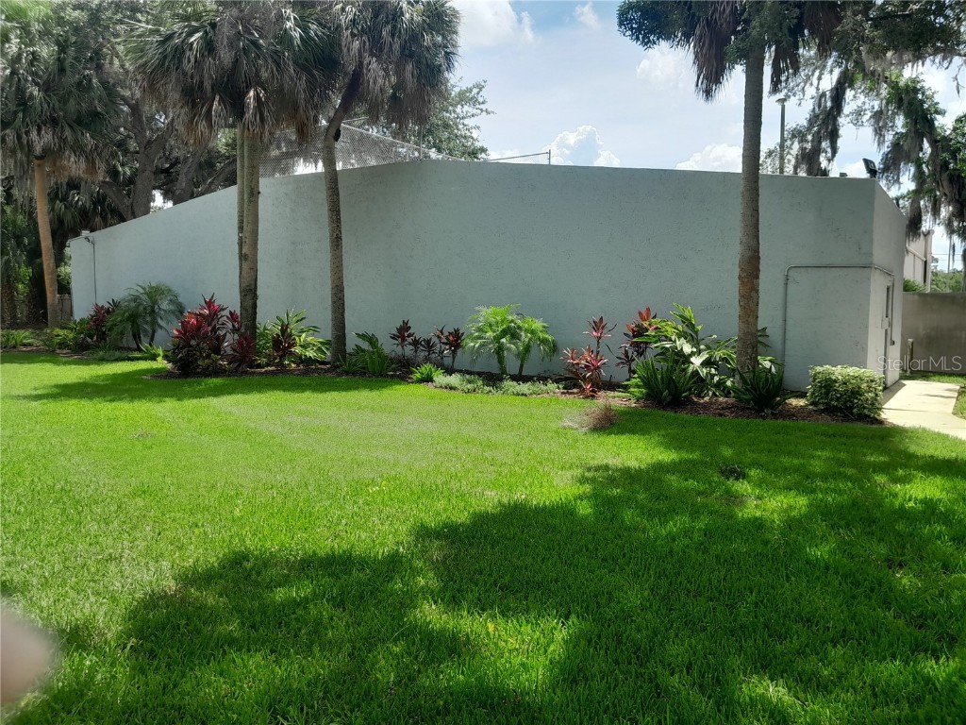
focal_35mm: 27
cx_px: 483
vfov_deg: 51.4
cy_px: 362
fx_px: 753
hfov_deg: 65.3
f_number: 1.8
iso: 40
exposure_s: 1/217
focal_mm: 4
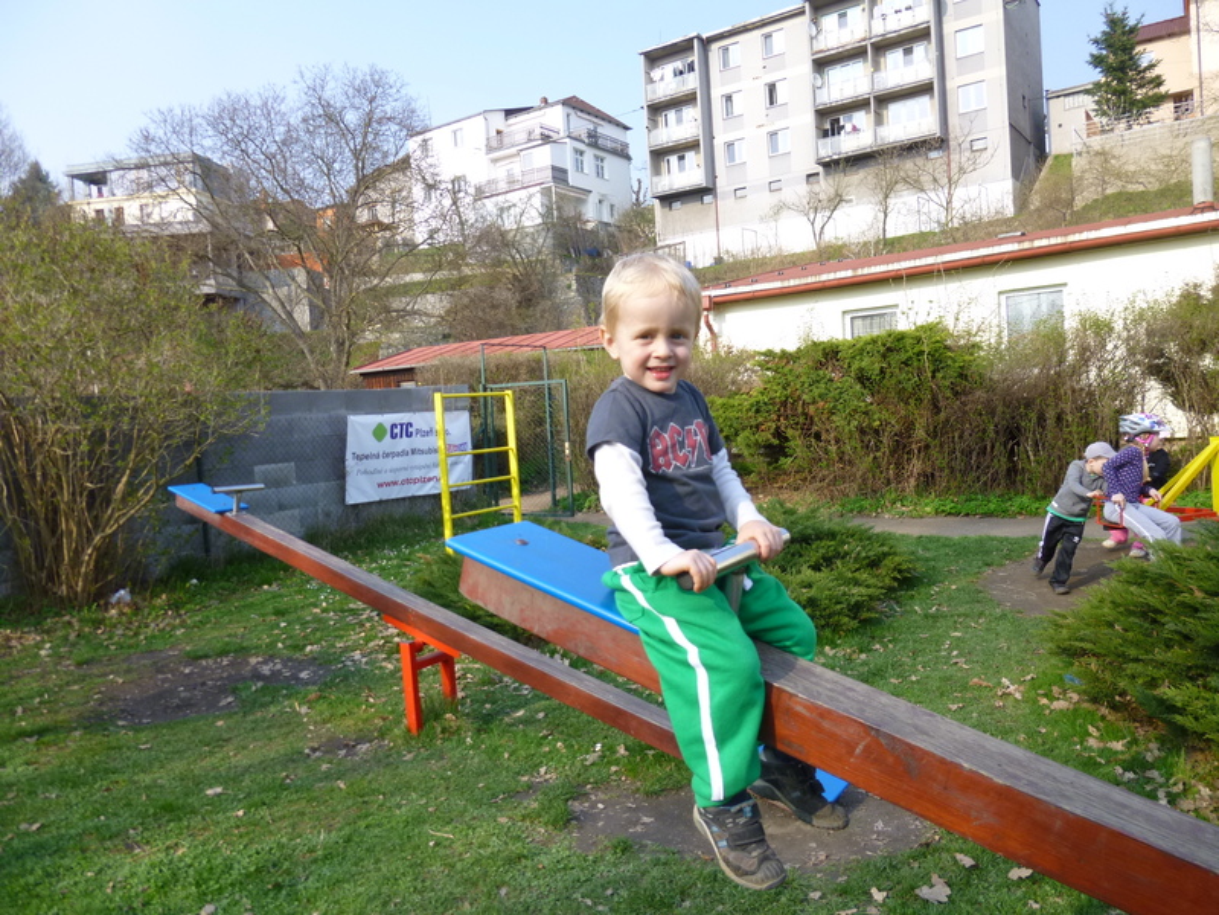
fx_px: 880
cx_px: 610
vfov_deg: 54.9
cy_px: 458
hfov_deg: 69.4
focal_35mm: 25
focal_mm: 4.5
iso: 100
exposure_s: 1/400
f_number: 3.1
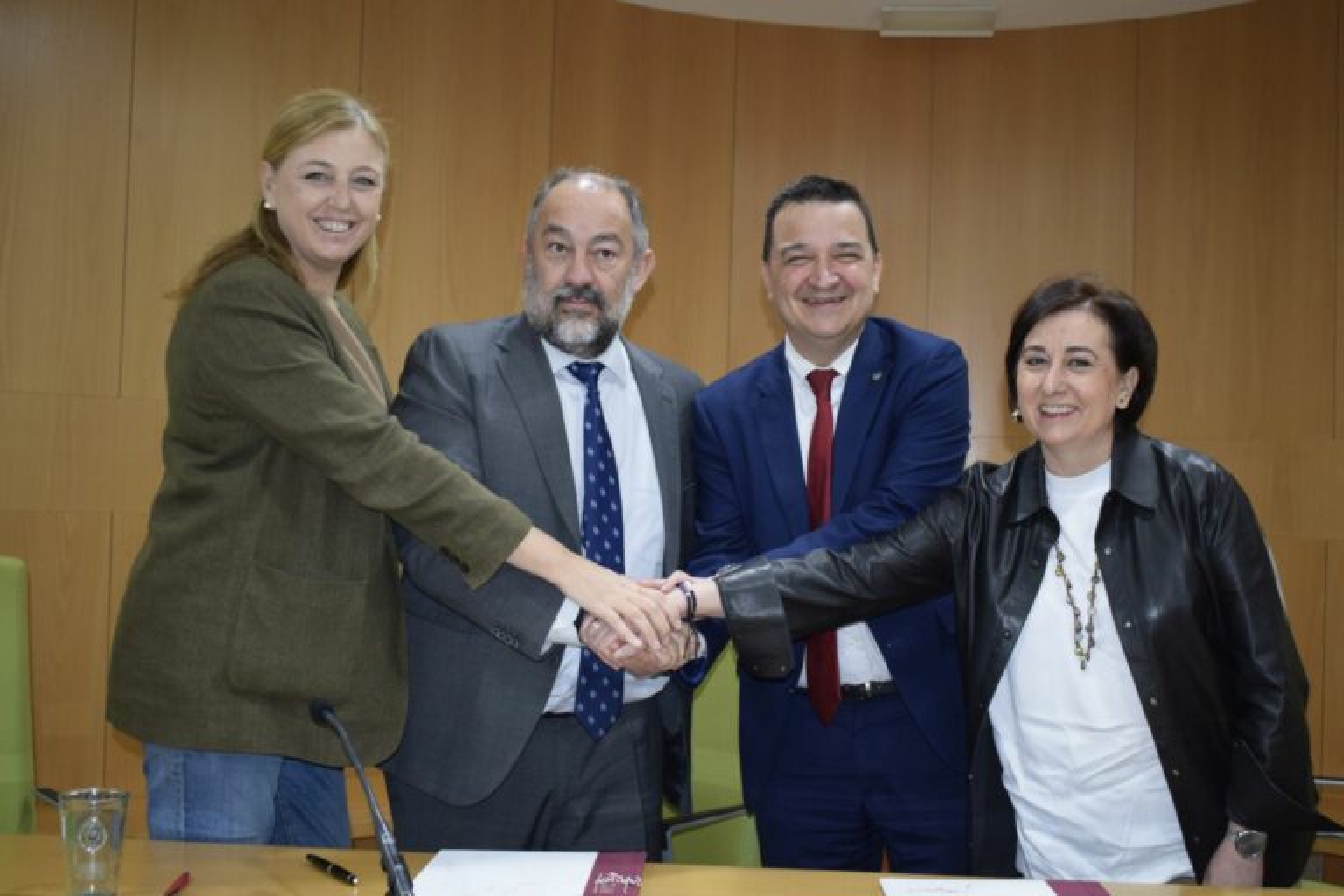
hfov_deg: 43.6
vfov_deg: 29.9
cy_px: 448
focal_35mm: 45
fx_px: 1680
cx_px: 672
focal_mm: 30
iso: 800
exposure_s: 1/80
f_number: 4.5
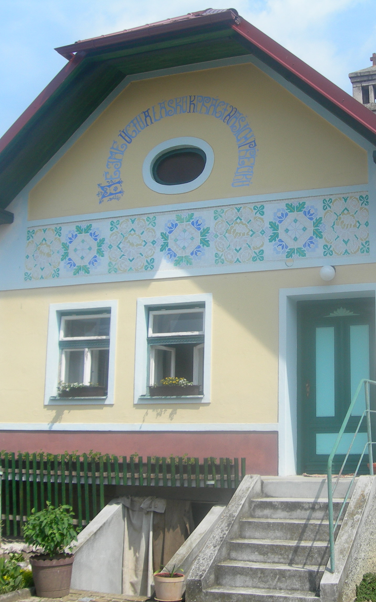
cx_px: 273
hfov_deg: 23.8
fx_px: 885
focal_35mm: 54
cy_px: 300
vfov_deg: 37.5
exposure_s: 1/417
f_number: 4.8
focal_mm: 7.8
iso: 50
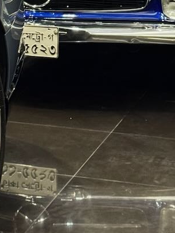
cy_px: -46
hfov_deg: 9.8
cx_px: 38
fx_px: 1018
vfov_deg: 12.8
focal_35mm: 151
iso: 400
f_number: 1.78
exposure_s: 1/34
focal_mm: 6.76
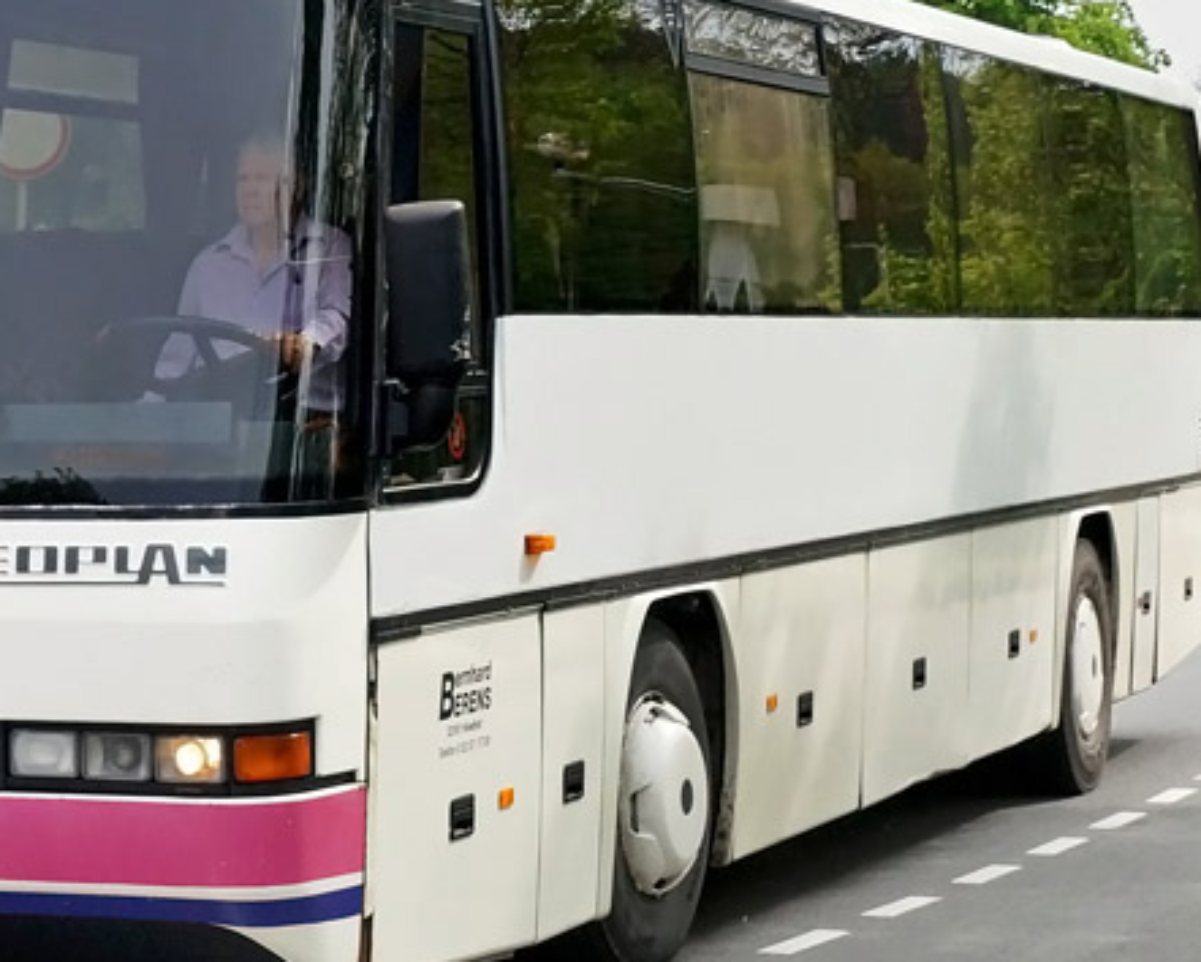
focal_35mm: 107
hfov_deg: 17.8
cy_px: 250
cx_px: 231
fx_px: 3805
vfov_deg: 14.4
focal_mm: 28
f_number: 7.1
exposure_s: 1/1000
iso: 400
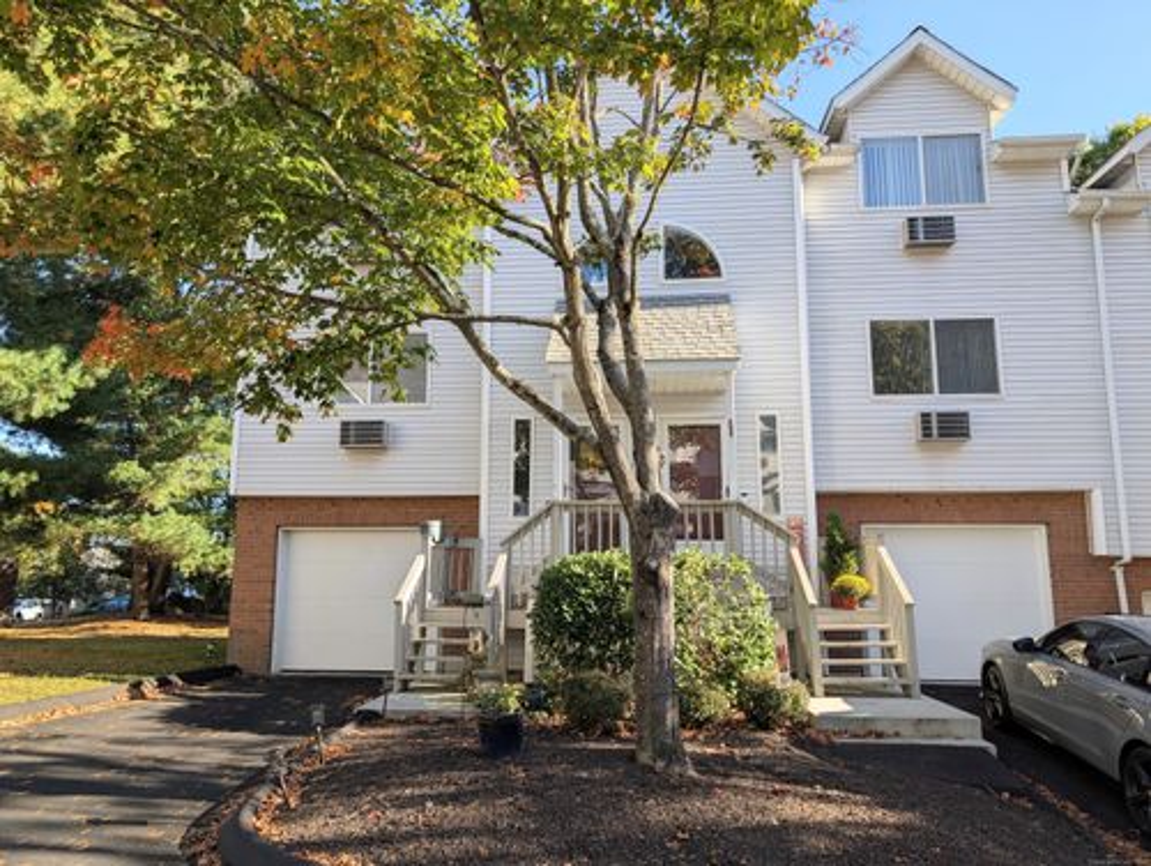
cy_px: 433
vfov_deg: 56.9
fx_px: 799
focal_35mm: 24
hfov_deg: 71.5
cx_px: 576
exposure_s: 1/319
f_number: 1.68
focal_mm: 6.9
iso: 22
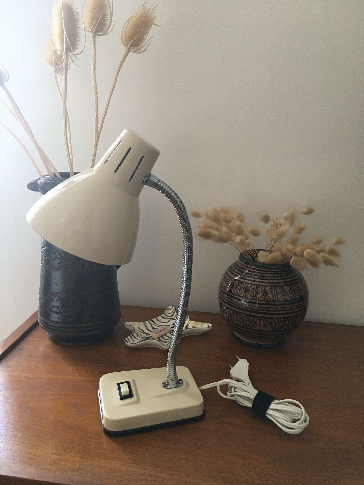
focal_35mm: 29
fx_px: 407
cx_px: 182
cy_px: 242
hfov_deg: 48.2
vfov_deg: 61.7
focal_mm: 4.15
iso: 160
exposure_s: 1/33
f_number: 2.2
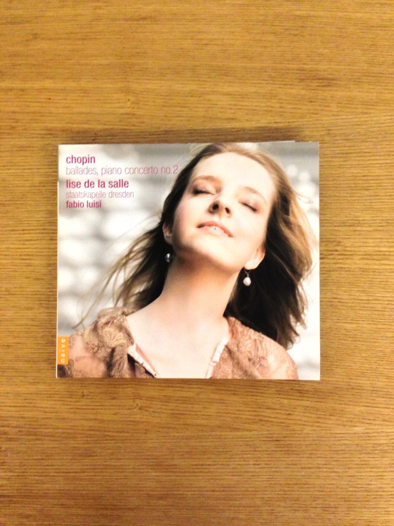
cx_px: 197
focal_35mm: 33
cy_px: 263
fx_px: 501
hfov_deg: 42.9
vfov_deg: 55.4
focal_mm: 4.13
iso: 500
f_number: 2.4
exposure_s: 1/15
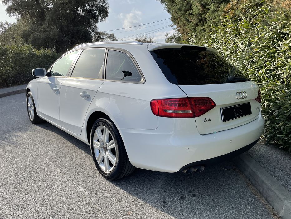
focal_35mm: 26
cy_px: 110
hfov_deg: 67.3
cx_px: 146
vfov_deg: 53.1
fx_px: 219
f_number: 1.6
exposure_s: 1/2132
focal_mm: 4.2
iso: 32
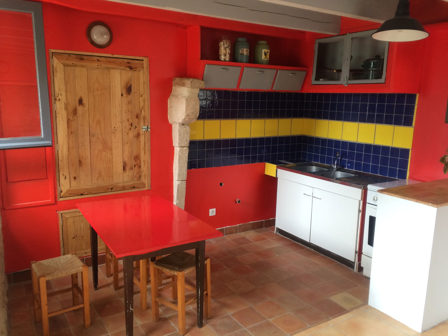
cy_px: 168
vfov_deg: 48.2
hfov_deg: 61.7
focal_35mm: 29
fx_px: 375
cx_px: 224
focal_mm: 4.15
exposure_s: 1/33
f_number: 2.2
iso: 50
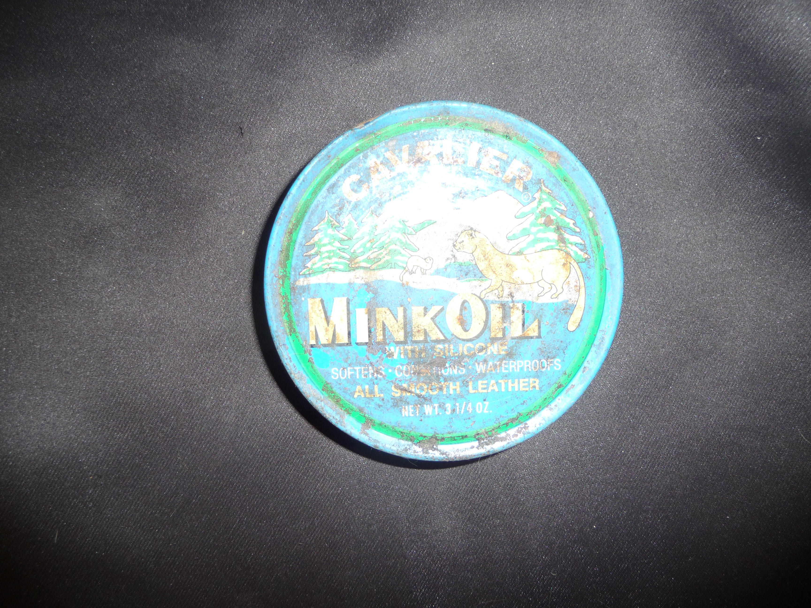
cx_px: 406
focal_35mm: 28
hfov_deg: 63.4
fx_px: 656
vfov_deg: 49.7
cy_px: 304
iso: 100
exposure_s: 1/30
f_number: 3.3
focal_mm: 4.7
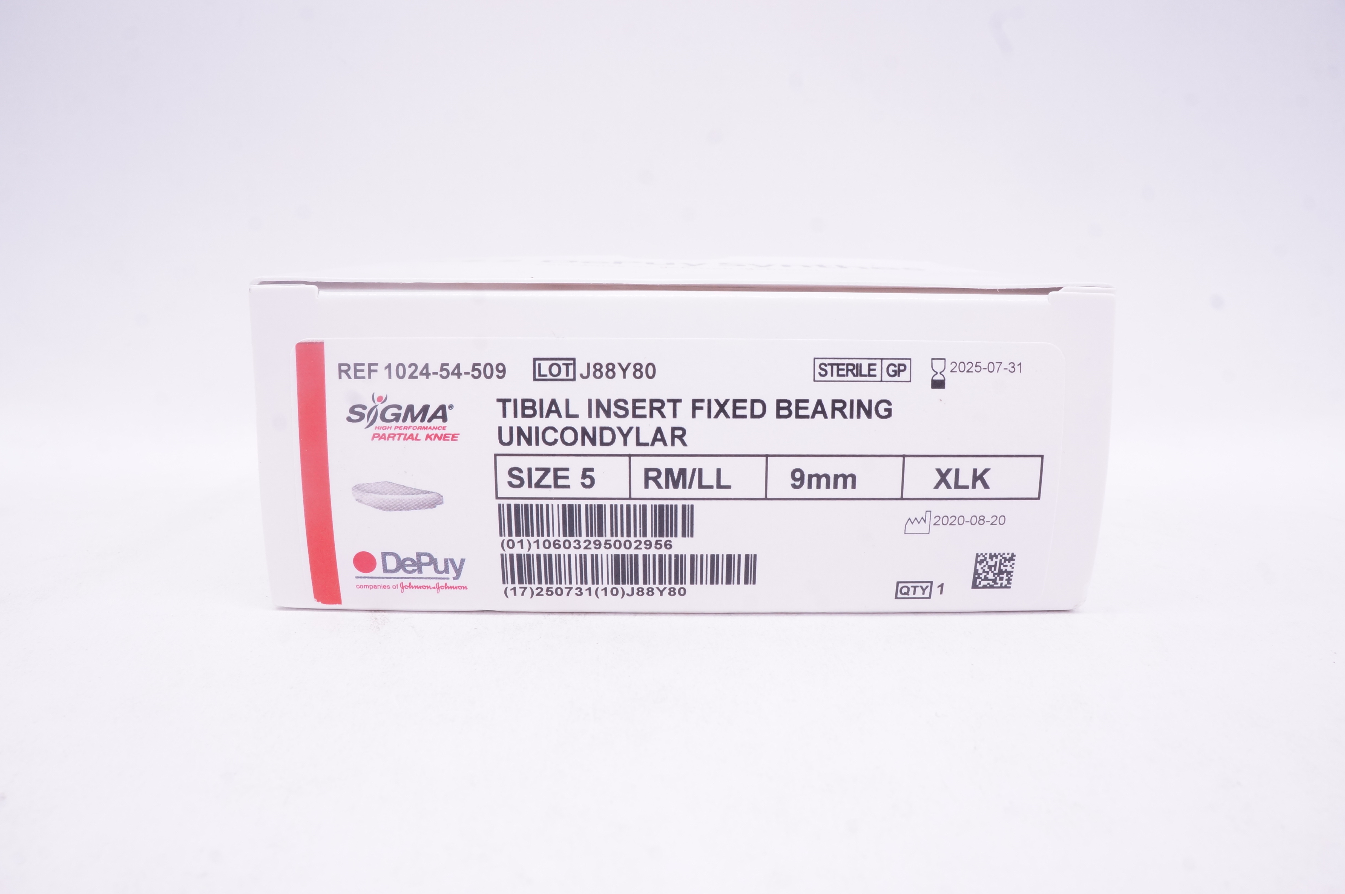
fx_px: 1008
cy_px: 447
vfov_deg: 47.8
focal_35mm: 27
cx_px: 672
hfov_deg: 67.4
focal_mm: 18
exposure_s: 1/20
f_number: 14
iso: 800
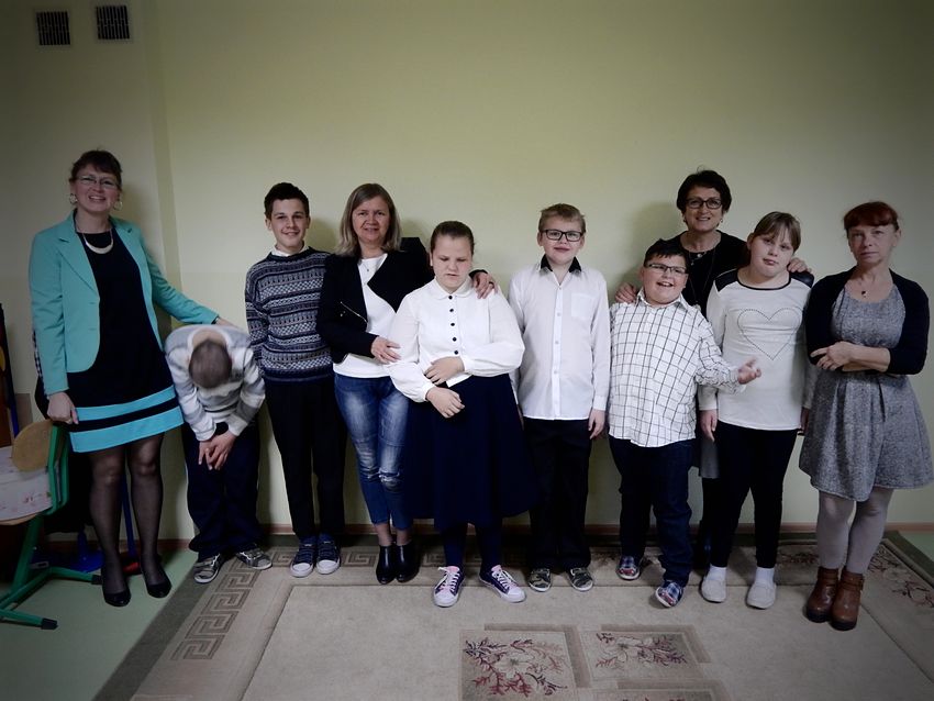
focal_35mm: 28
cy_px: 350
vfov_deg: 49.8
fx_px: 756
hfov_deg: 63.4
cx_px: 467
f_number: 3.2
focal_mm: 5.1
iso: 400
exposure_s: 1/15
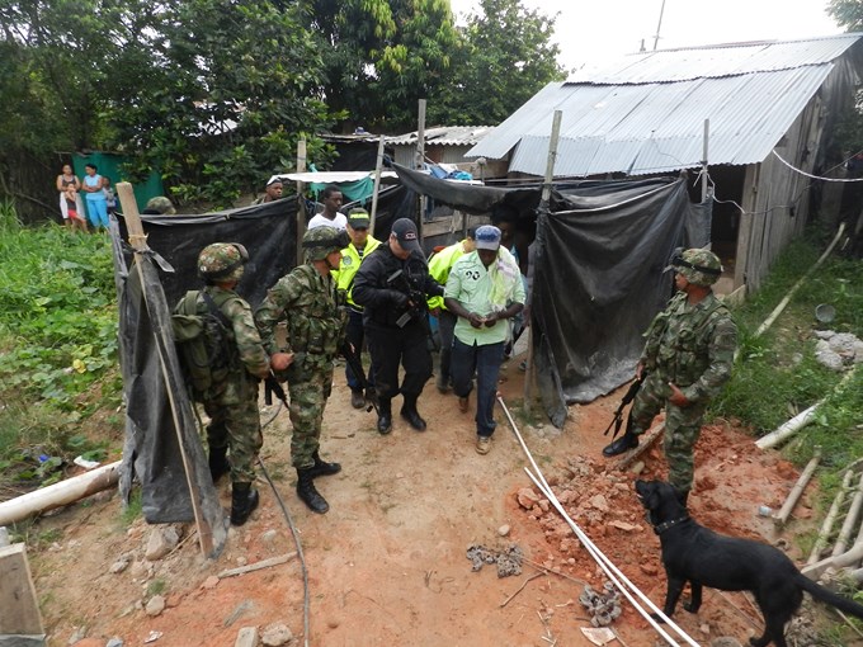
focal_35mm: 23
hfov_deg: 73.9
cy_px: 324
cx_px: 432
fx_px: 573
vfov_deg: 58.9
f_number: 3.4
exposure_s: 1/30
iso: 320
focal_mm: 4
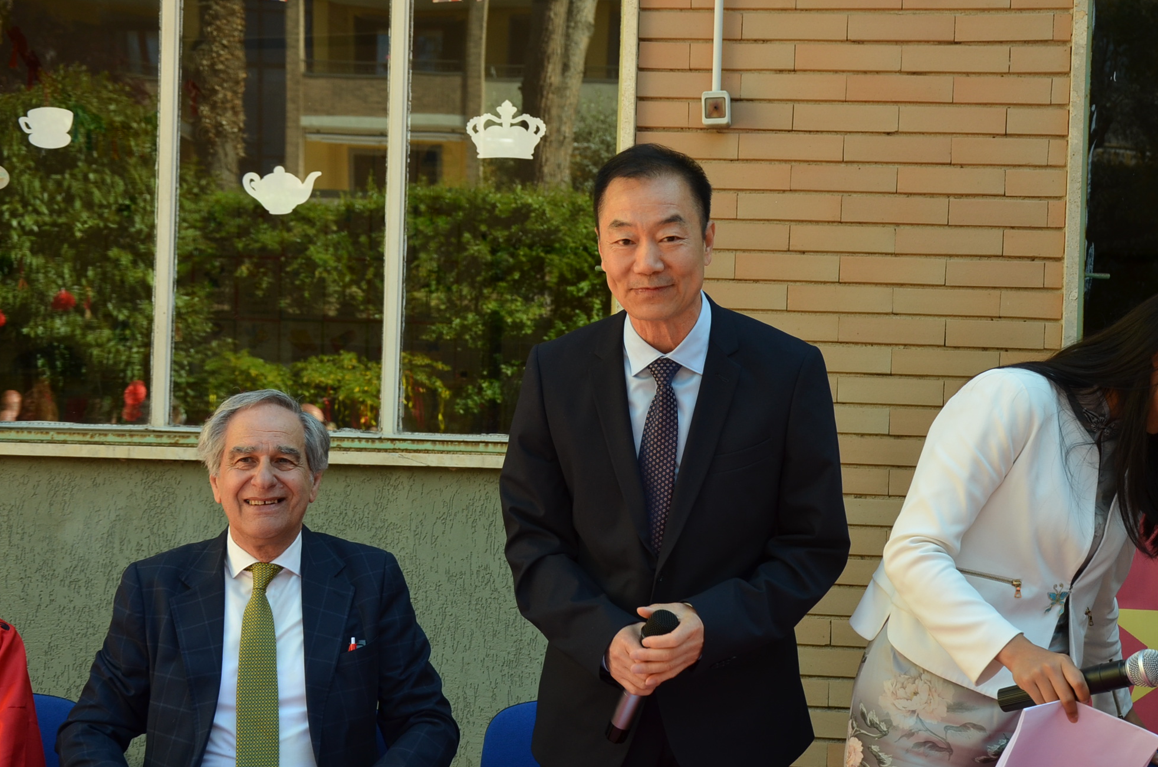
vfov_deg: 21.1
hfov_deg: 31.5
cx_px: 642
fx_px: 2054
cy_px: 419
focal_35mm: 64
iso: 400
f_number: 5.6
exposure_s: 1/250
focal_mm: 34
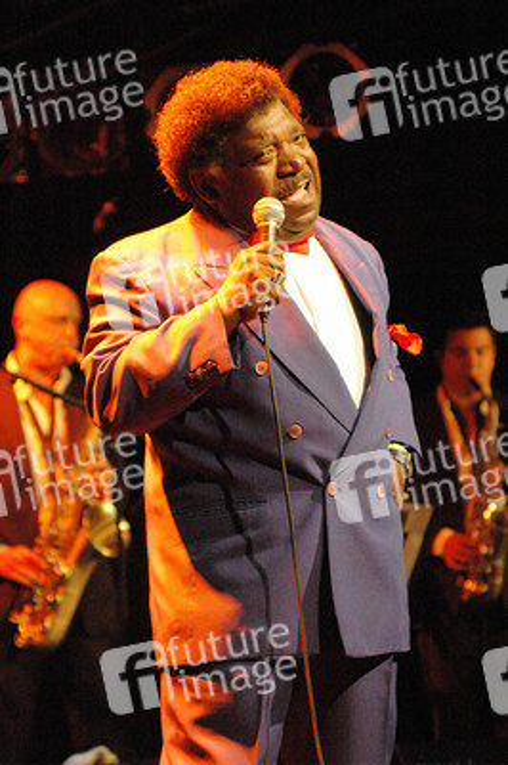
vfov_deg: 19.5
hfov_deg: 13.0
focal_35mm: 105
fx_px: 2226
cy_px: 382
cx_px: 254
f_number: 2.8
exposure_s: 1/200
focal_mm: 70
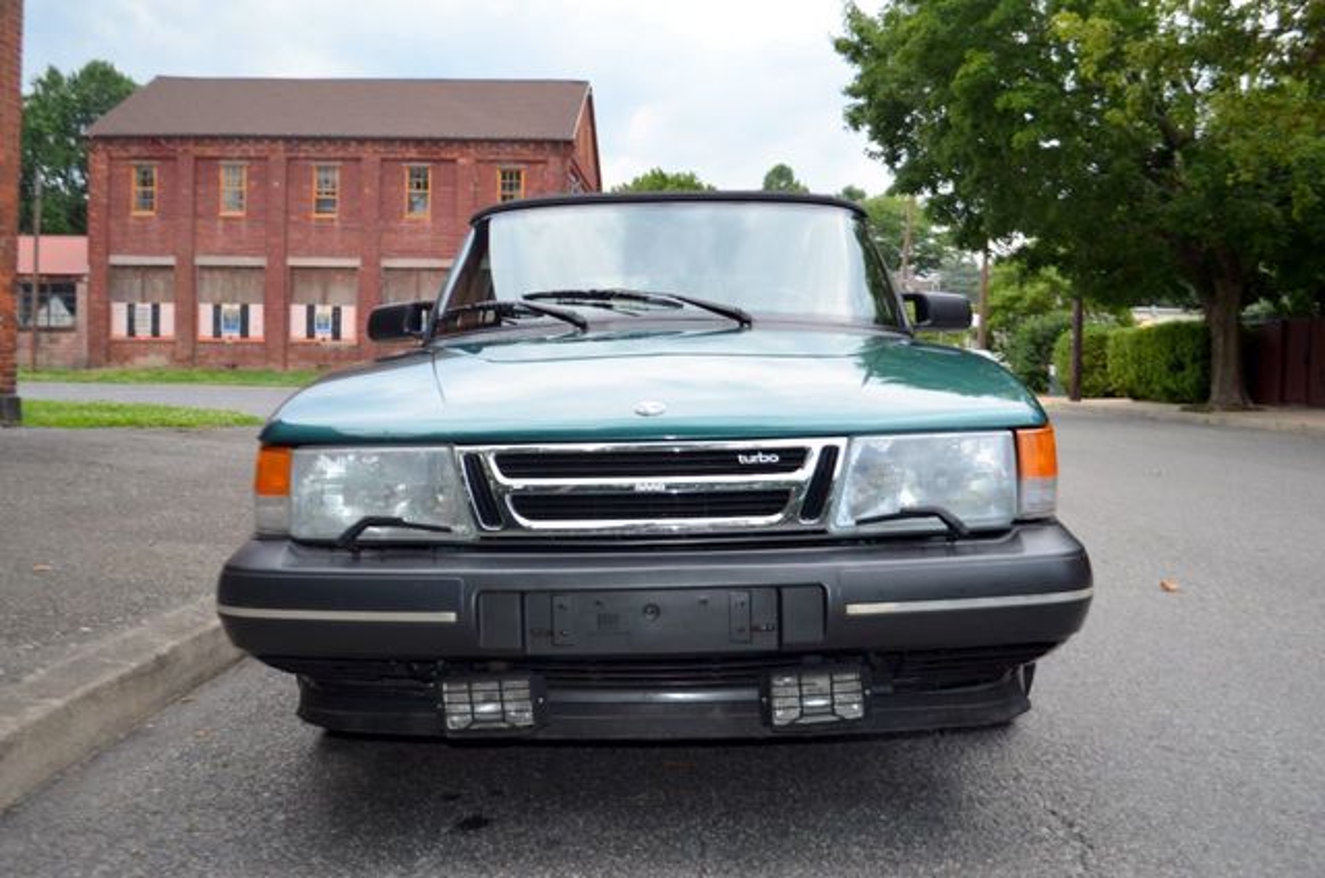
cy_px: 439
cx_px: 662
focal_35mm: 33
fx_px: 1212
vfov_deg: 39.8
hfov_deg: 57.3
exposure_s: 1/200
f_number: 4
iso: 180
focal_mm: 22
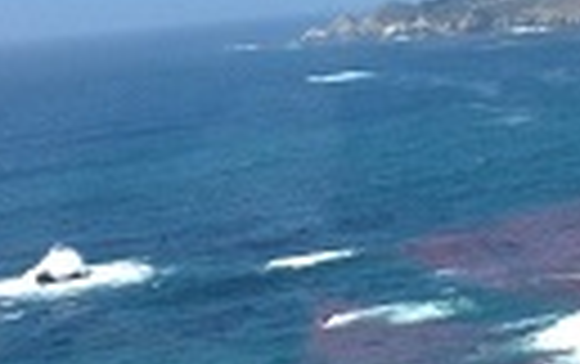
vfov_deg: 9.1
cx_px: 661
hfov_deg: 14.1
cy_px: 56
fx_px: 2279
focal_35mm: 144
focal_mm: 4.28
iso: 50
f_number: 2.4
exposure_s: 1/1416
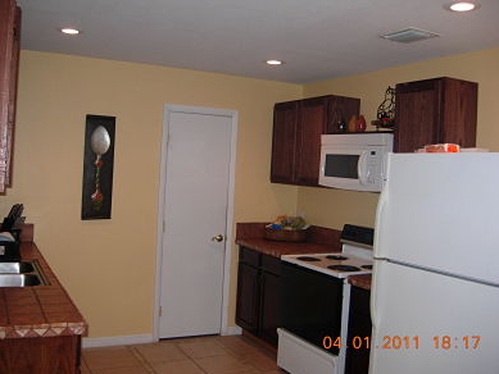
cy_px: 191
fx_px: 534
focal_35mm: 37
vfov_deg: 38.7
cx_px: 245
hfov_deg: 50.1
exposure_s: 1/132
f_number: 2.7
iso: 145
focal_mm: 7.5
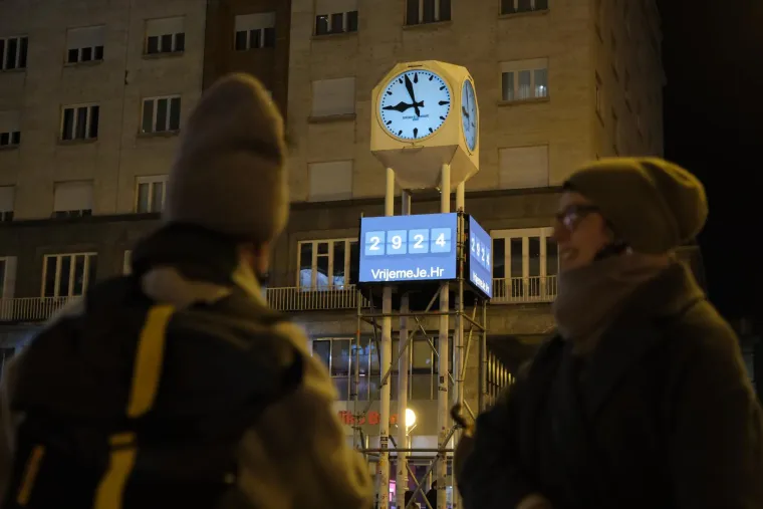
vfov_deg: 24.2
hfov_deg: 35.6
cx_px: 382
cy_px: 254
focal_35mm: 56
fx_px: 1187
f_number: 2.8
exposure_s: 1/160
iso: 4000
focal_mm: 37.6
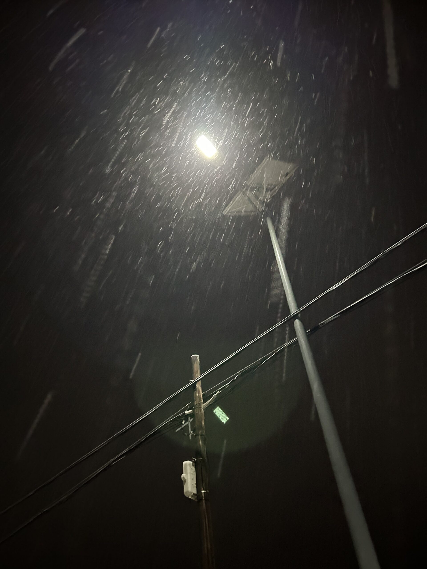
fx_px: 428
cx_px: 214
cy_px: 284
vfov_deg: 67.3
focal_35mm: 26
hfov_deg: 53.1
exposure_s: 1/16
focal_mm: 5.7
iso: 4000
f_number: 1.5
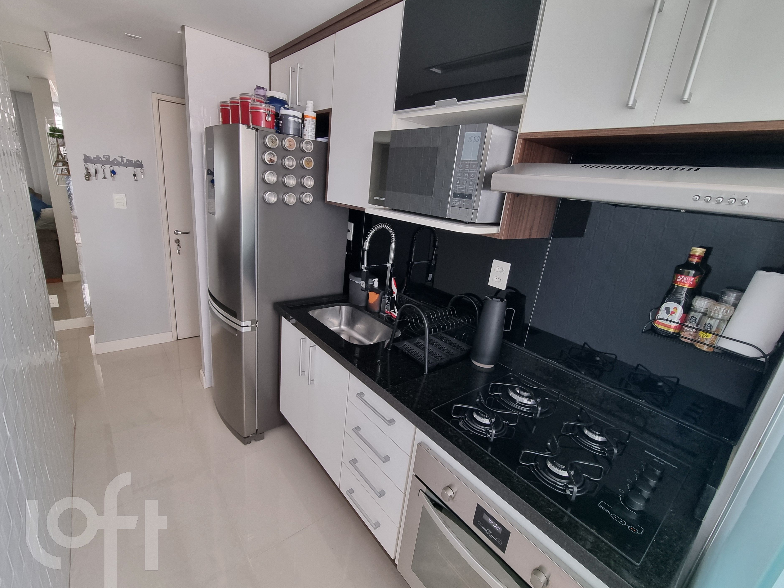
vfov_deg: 85.7
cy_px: 294
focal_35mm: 14
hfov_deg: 102.0
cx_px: 378
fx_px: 317
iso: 200
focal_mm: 2.2
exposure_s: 1/60
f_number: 2.2
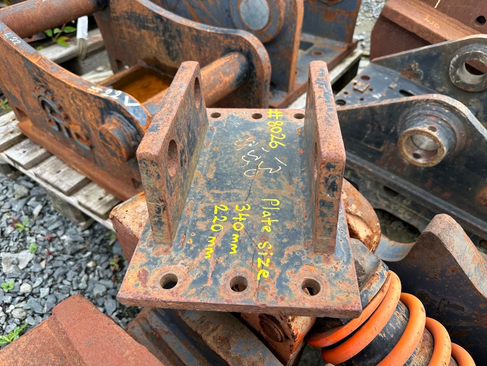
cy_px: 183
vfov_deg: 56.8
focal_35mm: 24
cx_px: 244
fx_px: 338
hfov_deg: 71.6
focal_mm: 6.86
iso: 80
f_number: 1.78
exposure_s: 1/980
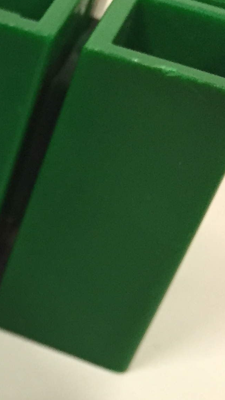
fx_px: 954
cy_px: 395
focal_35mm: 90
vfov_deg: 22.8
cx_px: -337
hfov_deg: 11.0
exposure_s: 1/30
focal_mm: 4.15
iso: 125
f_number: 2.2
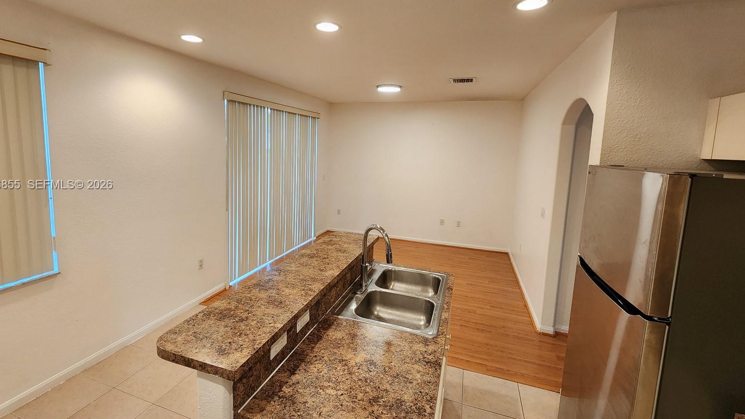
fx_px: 296
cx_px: 354
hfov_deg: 102.9
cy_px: 185
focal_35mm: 15
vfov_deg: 70.3
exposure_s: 1/60
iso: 320
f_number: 2.2
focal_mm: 2.2
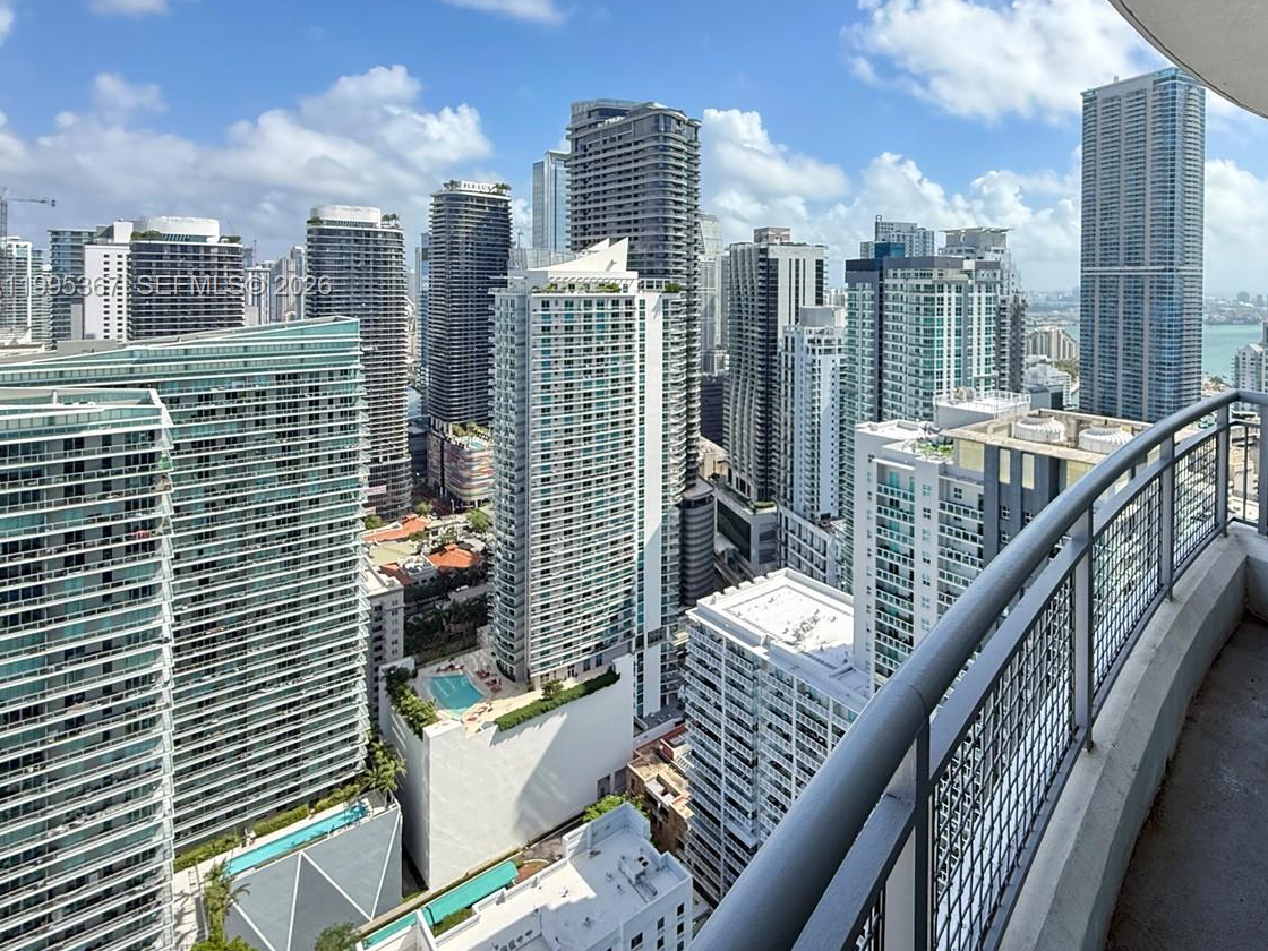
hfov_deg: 78.0
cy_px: 288
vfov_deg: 63.6
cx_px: 885
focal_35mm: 20
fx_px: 733
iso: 64
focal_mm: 2.22
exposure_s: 1/779
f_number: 2.2
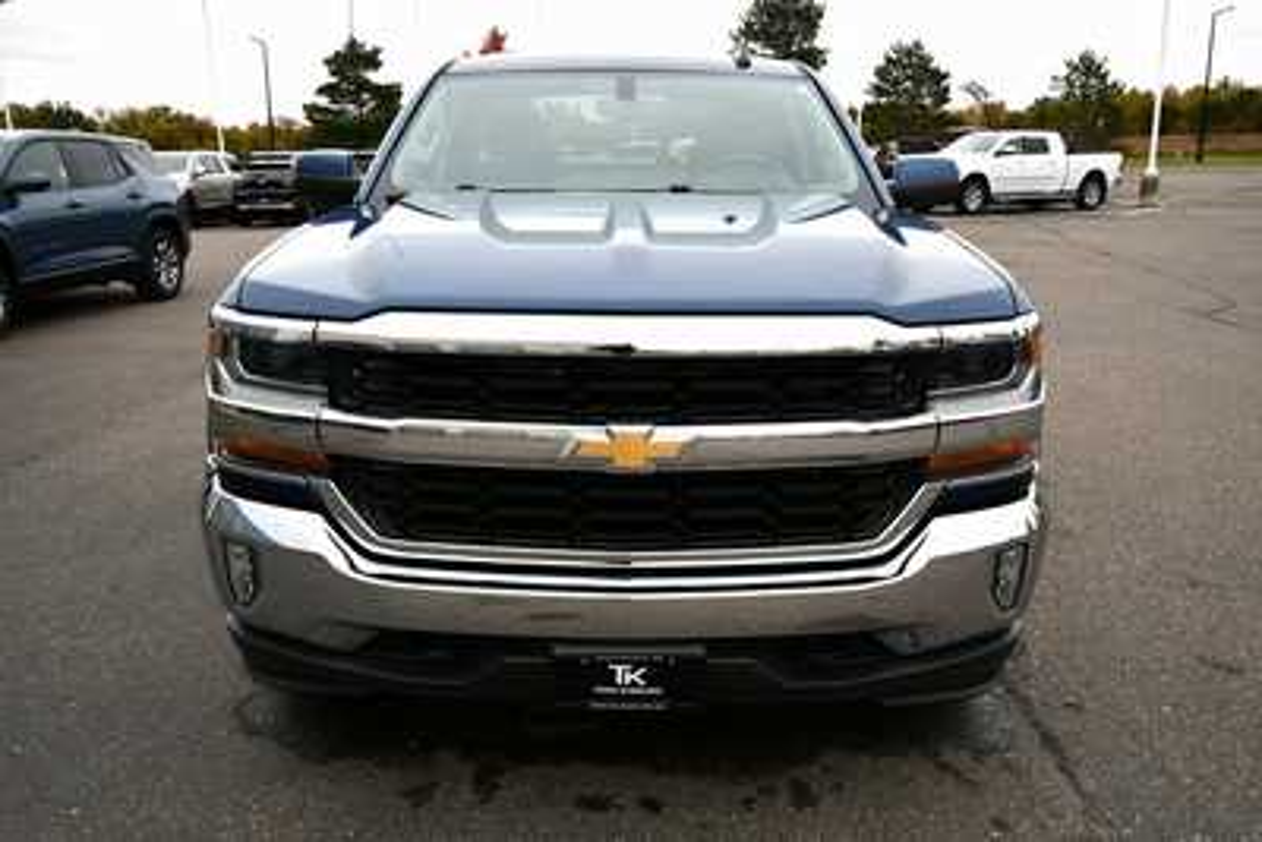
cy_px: 421
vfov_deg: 43.6
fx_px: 1052
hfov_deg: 61.9
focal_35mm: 30
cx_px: 631
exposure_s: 1/250
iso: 200
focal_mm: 20
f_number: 5.6
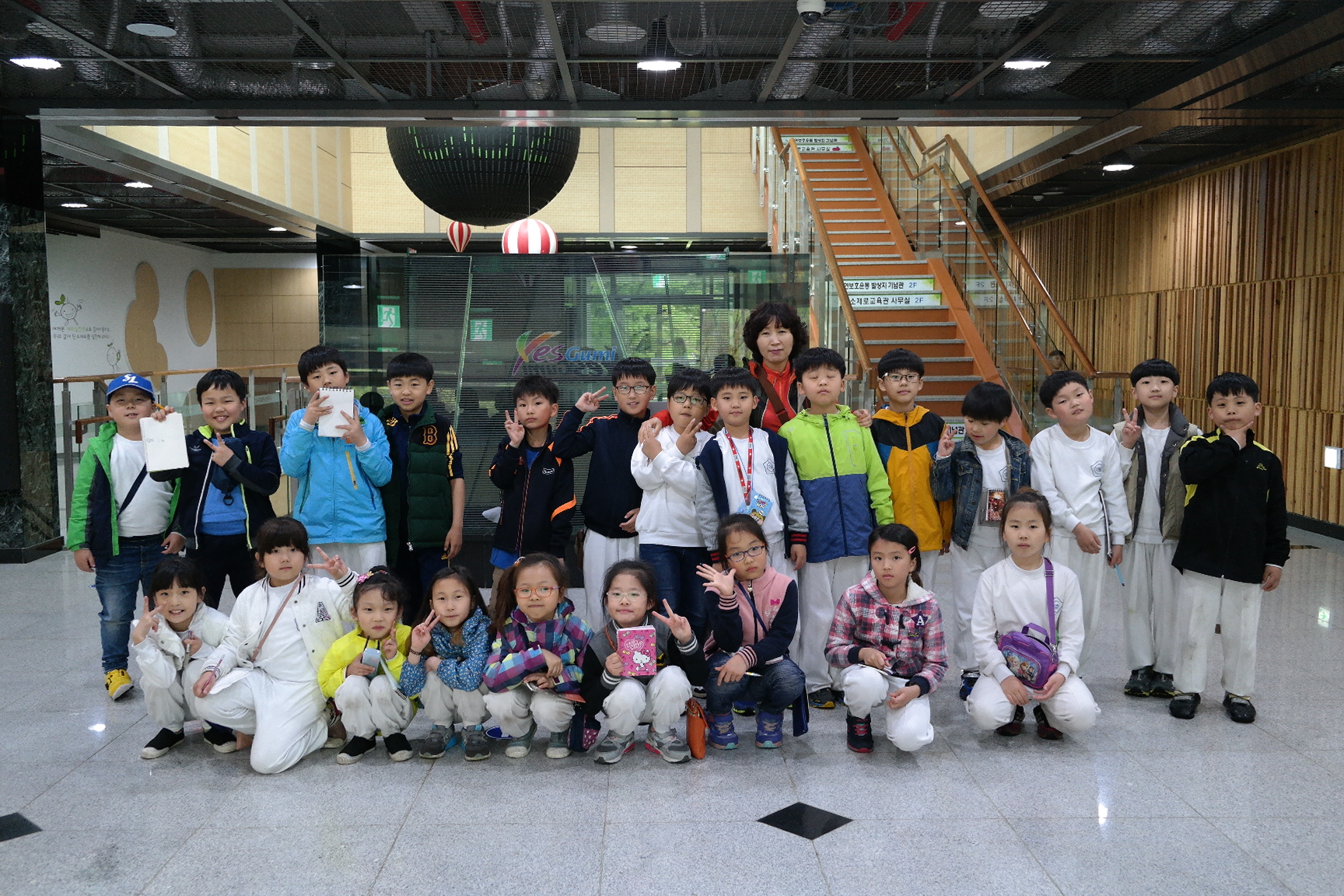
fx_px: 1232
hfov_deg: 57.2
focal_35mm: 33
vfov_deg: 40.0
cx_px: 672
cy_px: 448
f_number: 3.5
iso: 800
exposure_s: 1/40
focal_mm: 22
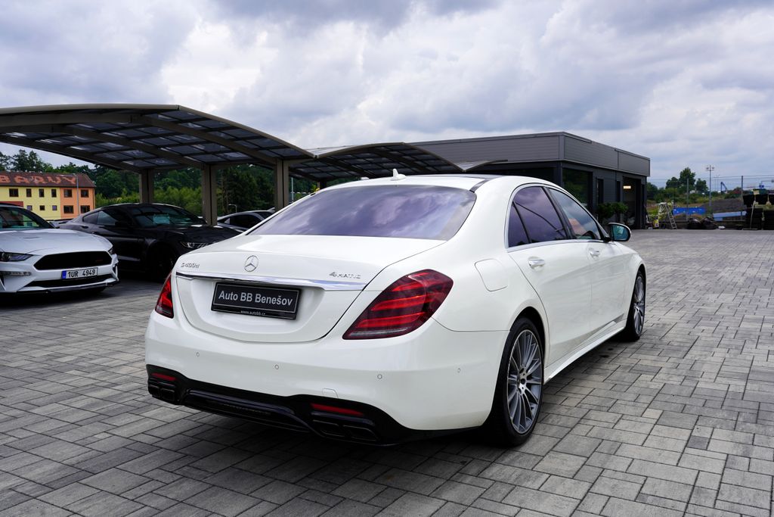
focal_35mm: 31
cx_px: 387
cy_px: 258
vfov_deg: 42.3
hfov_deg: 60.3
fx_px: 667
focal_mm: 31
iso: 100
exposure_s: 1/200
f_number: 10
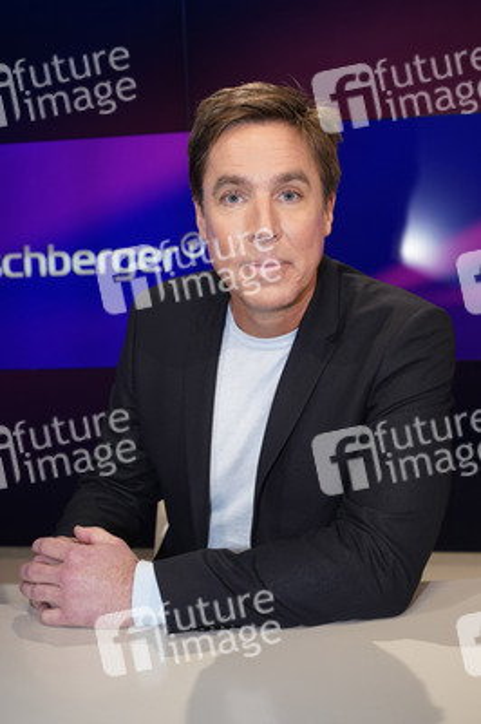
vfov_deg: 48.5
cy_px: 362
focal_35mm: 40
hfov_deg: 33.3
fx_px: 803
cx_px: 240
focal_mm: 40
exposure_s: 1/125
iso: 2000
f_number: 5.6
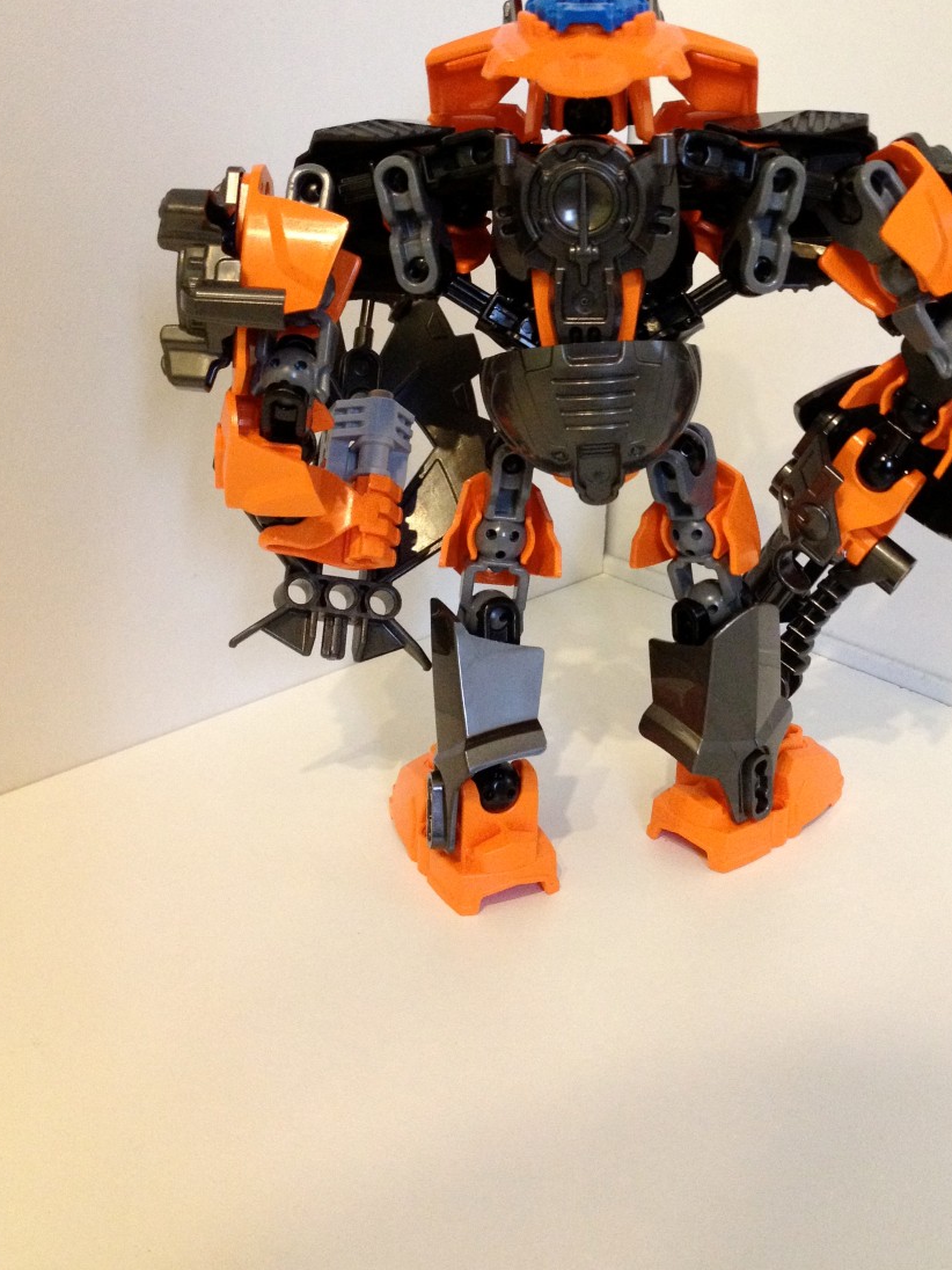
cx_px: 613
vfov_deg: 40.9
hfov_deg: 31.3
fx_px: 1687
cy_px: 473
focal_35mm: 46
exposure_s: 1/20
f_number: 2.4
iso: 250
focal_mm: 4.28
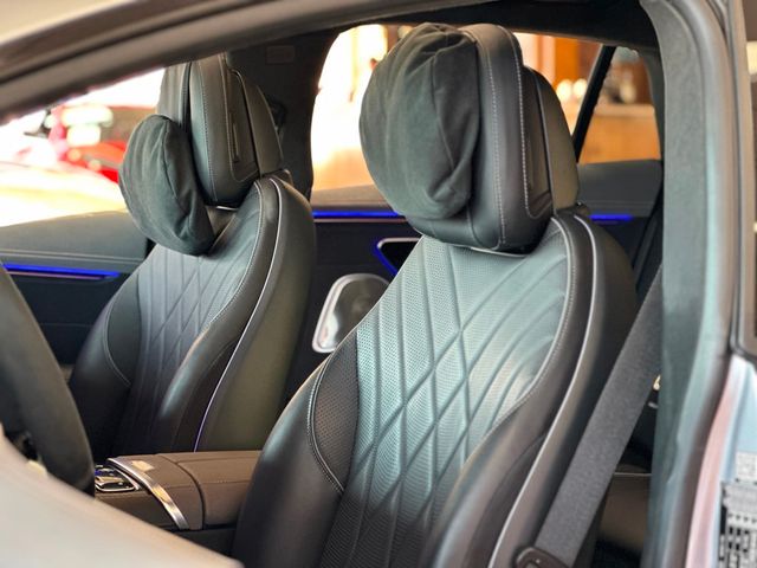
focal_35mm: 77
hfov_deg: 25.3
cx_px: 378
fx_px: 1684
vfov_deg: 19.1
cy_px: 284
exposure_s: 1/40
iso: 200
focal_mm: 9
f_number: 2.8
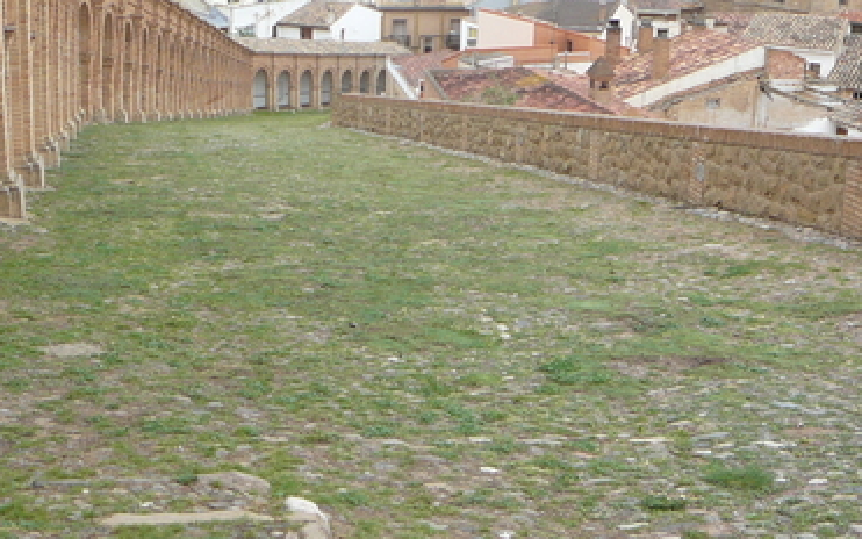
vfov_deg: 21.5
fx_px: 1410
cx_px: 337
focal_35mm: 60
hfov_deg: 33.9
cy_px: 149
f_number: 2.8
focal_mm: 5.2
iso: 80
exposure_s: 1/400
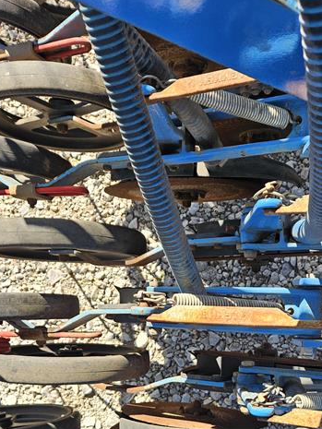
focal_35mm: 38
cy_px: 352
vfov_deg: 46.1
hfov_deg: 37.4
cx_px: 209
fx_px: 471
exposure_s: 1/483
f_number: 1.8
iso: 40
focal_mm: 5.4
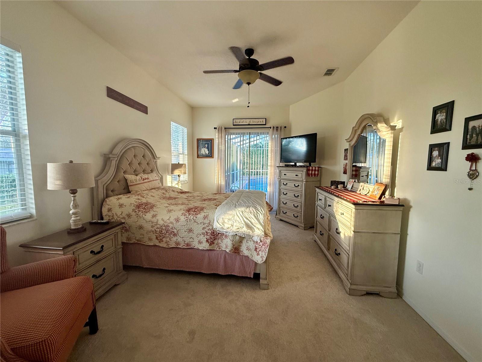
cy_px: 181
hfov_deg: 102.1
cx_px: 241
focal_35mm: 14
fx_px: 195
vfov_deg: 85.7
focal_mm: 2.22
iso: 200
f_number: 2.2
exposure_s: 1/99
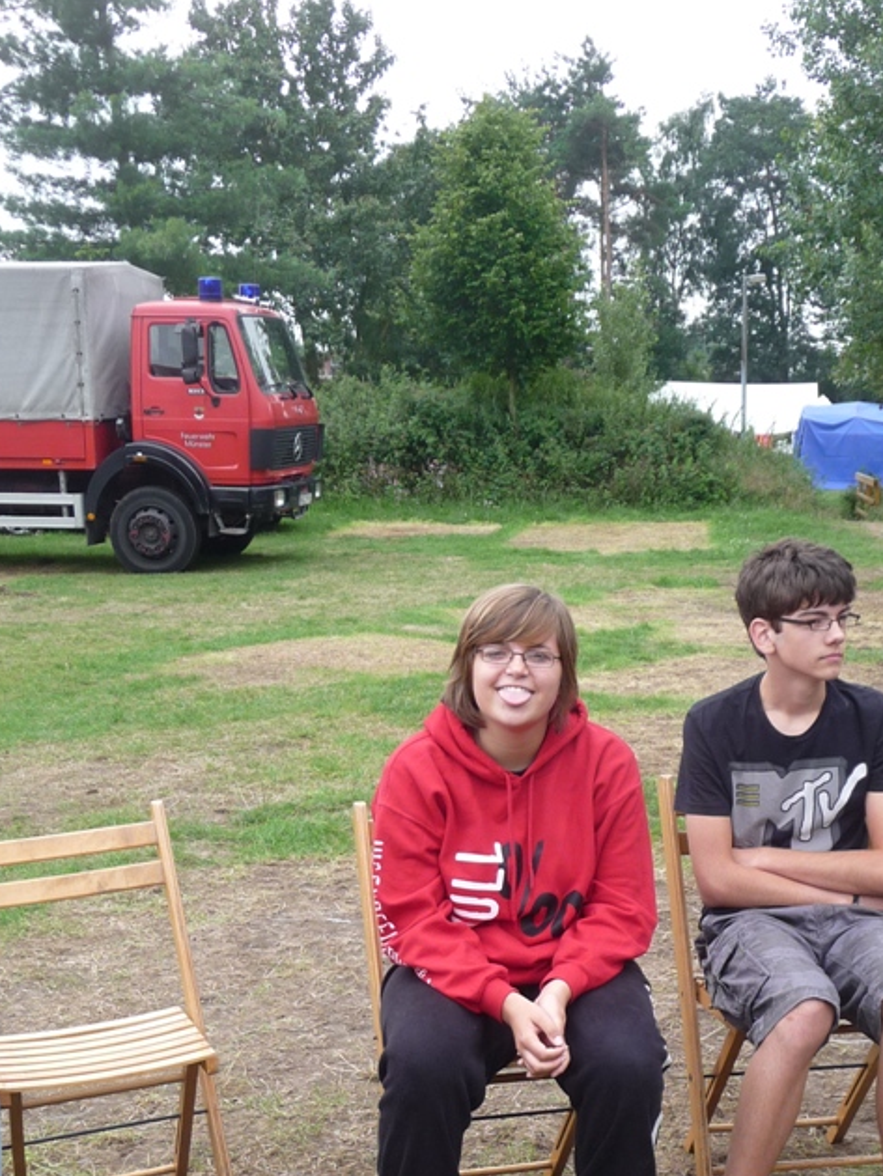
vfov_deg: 35.6
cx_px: 510
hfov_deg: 28.0
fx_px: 1767
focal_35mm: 52
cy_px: 948
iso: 100
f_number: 3.5
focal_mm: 5.3
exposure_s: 1/200
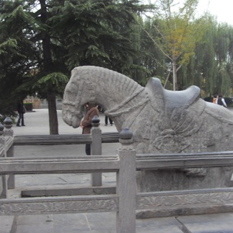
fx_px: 358
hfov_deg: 35.9
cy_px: 116
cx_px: 89
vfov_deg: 36.1
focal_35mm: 47
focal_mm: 6.6
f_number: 3.5
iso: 100
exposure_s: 1/45
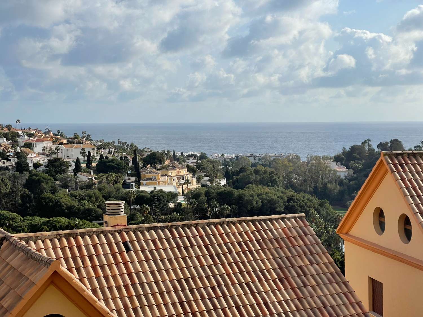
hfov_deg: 30.3
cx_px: 212
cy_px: 158
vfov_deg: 22.9
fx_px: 782
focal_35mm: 64
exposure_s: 1/2597
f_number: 2.2
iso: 20
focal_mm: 7.5
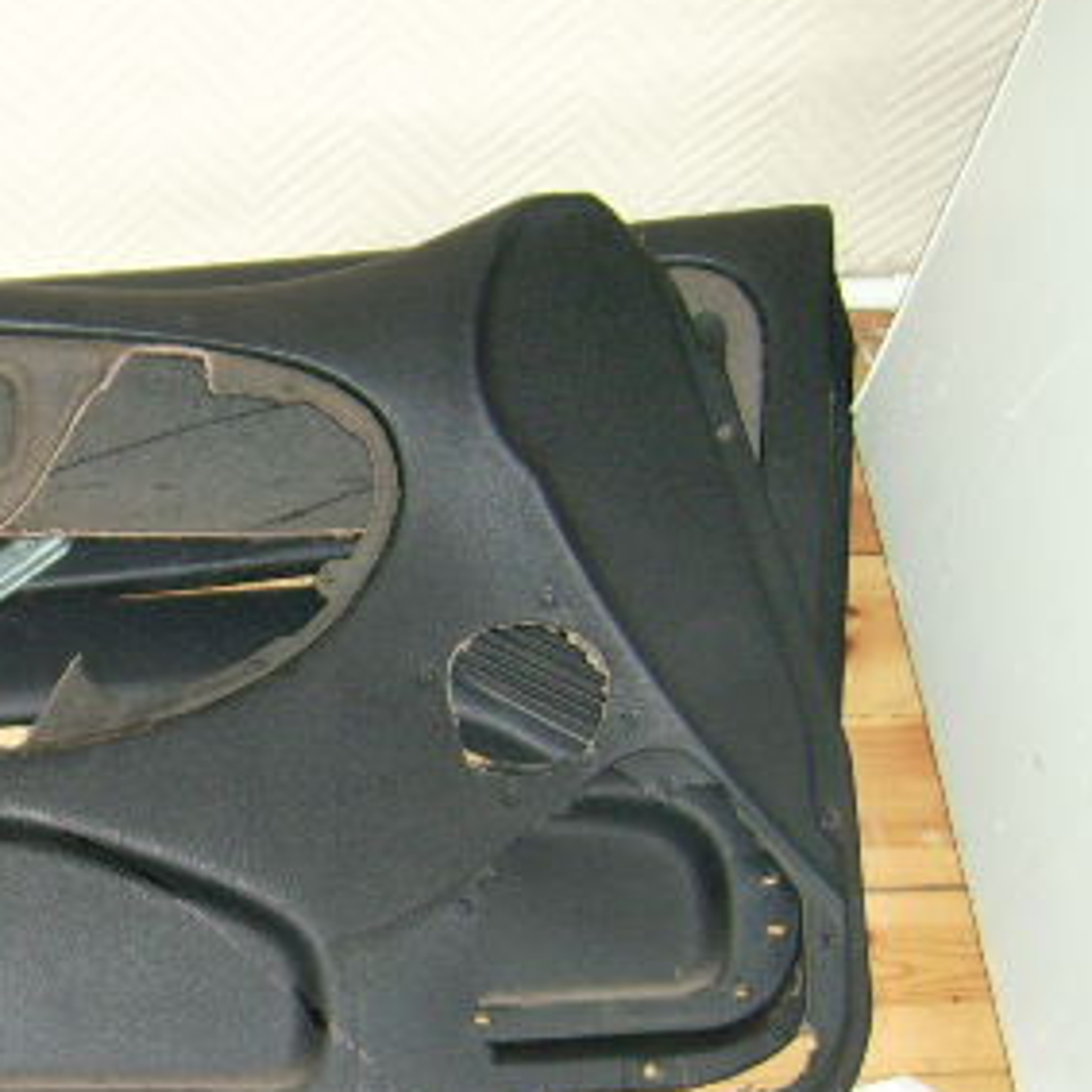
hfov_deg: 23.1
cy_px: 714
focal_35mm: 70
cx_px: -127
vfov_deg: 24.6
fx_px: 2498
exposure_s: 1/60
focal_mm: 5.95
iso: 100
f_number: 2.8
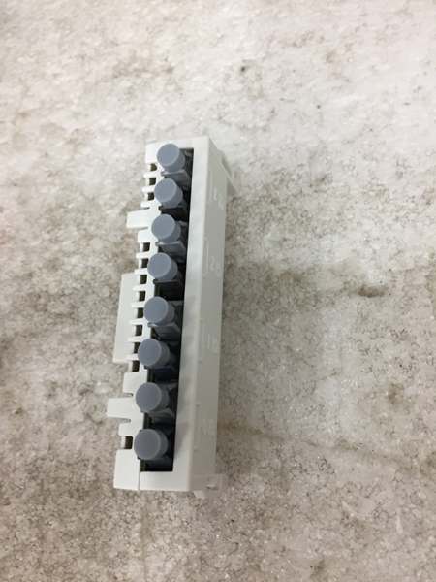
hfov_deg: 48.2
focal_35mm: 29
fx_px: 487
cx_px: 218
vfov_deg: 61.7
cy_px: 291
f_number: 2.2
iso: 100
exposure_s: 1/33
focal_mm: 4.15
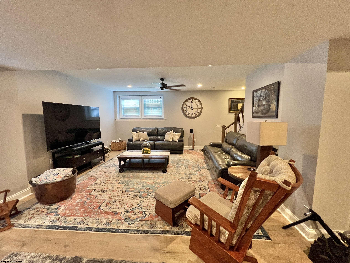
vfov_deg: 89.9
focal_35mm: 13
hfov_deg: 106.2
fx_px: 131
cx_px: 175
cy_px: 132
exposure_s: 1/60
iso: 320
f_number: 1.8
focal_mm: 1.57
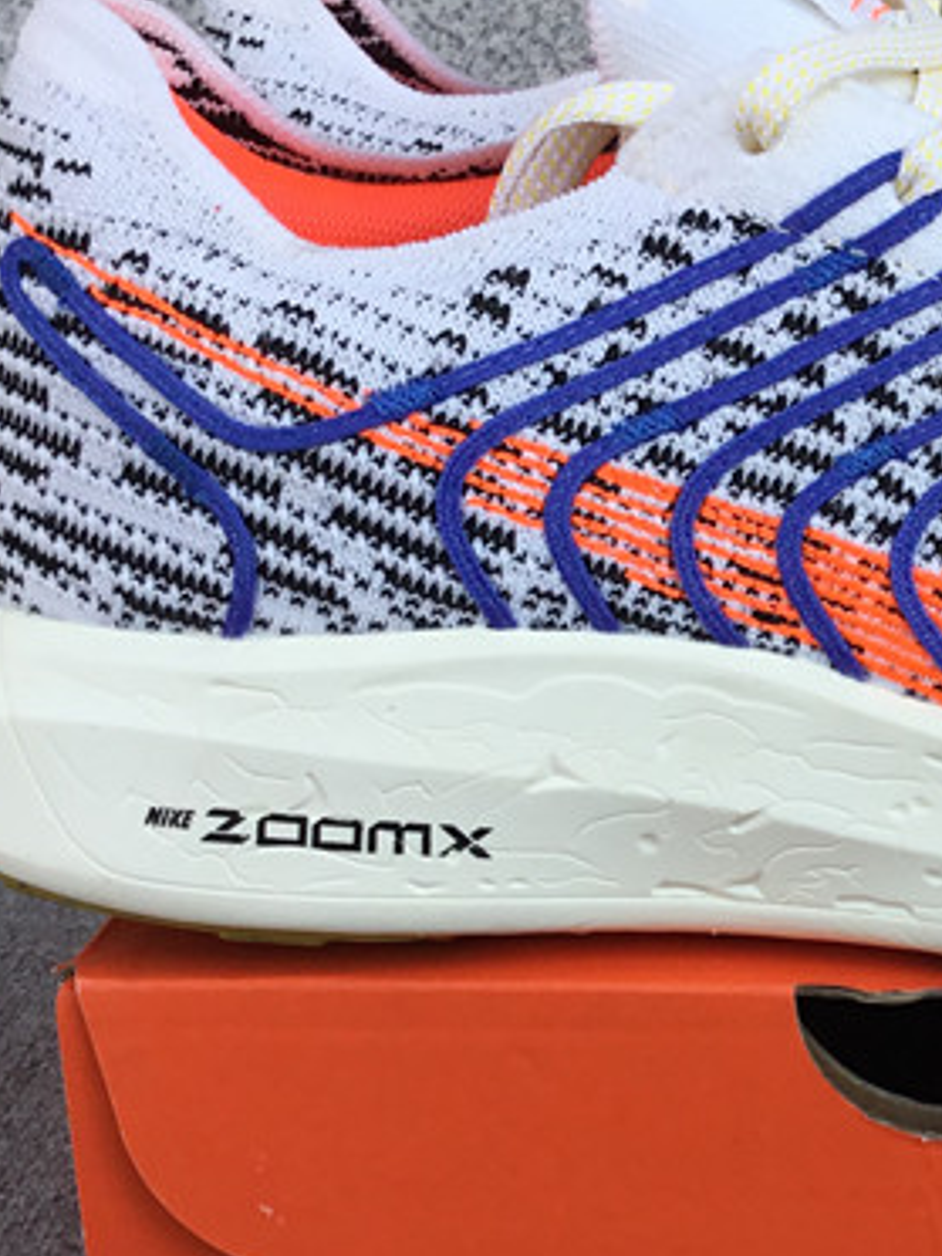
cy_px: 758
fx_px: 2721
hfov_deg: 19.1
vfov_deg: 25.9
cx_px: 956
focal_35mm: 75
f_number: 2.4
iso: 25
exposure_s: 1/554
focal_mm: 3.3
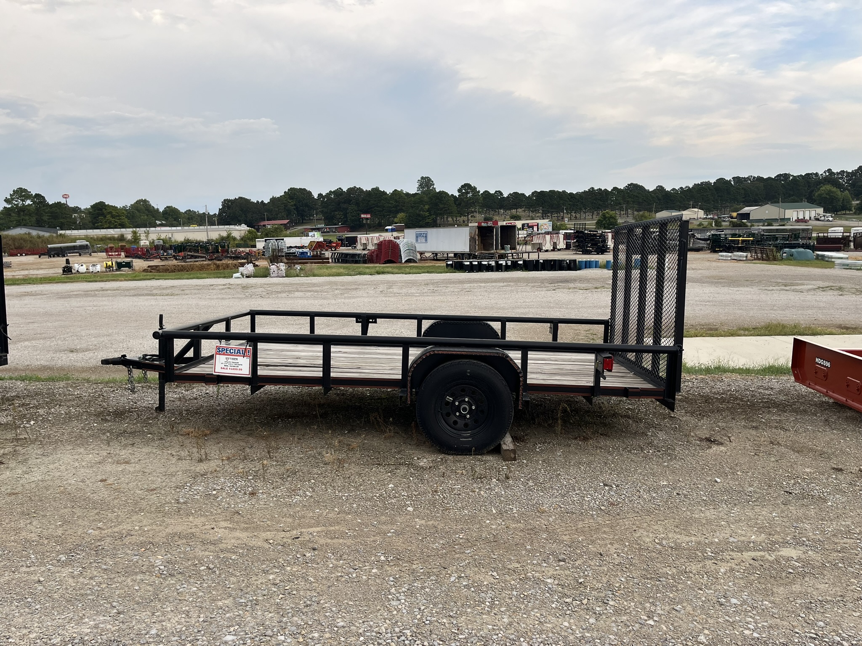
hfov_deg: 67.3
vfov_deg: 53.1
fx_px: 647
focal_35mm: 26
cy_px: 323
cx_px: 431
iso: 50
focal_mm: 5.1
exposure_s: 1/459
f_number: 1.6
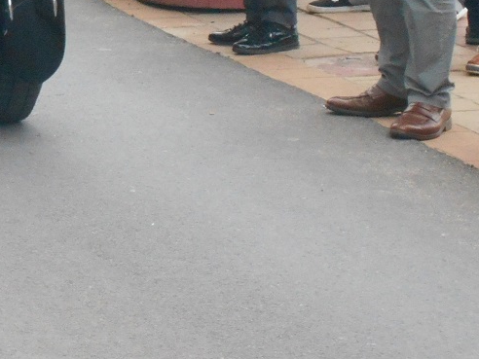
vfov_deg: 6.2
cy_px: -100
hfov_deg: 8.1
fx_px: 3307
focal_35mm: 239
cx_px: -209
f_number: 5.8
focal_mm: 13.5
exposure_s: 1/160
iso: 400
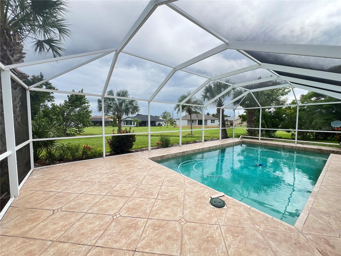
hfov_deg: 106.2
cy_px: 128
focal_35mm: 13
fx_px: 128
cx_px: 170
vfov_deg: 89.9
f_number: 1.8
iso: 32
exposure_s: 1/344
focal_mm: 1.57
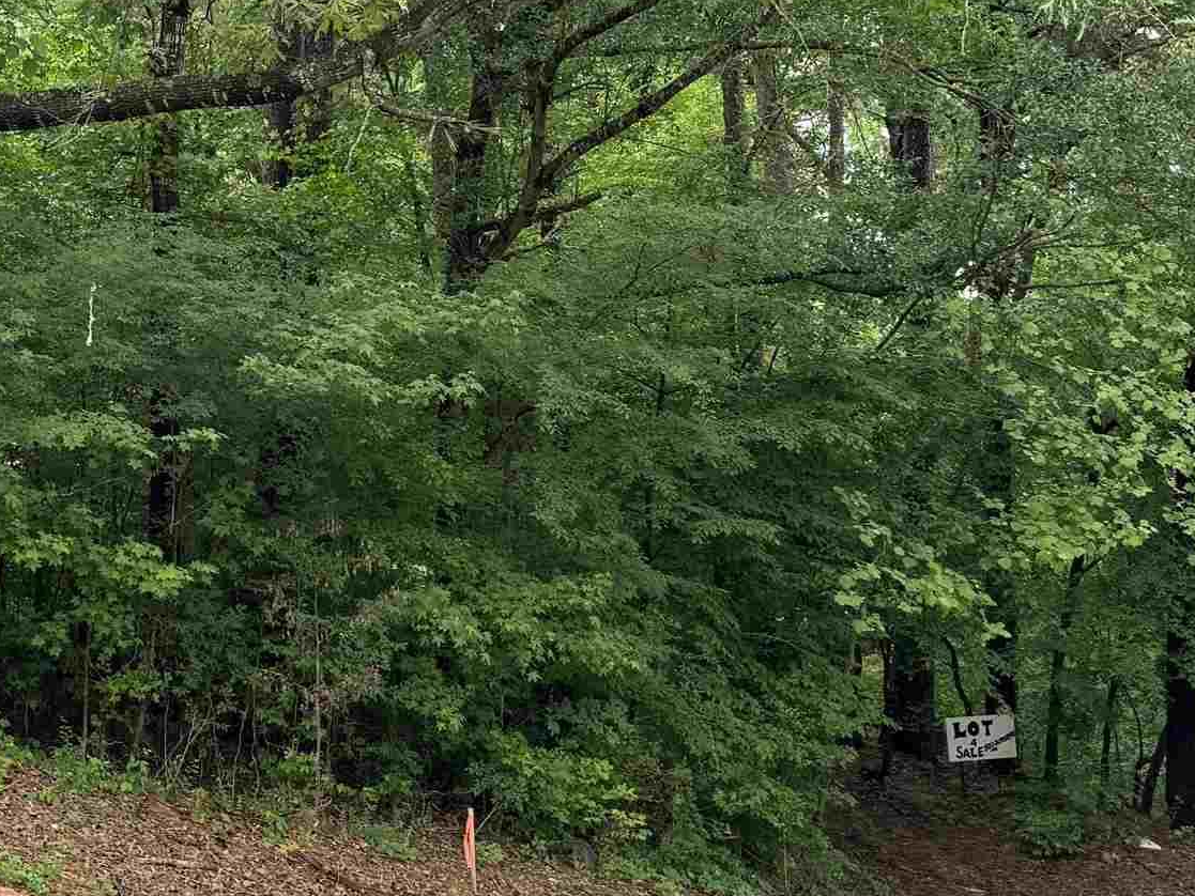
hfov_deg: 28.5
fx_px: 2279
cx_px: 177
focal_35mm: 66
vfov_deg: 22.1
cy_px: 246
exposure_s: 1/171
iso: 64
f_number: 1.78
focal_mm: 6.76
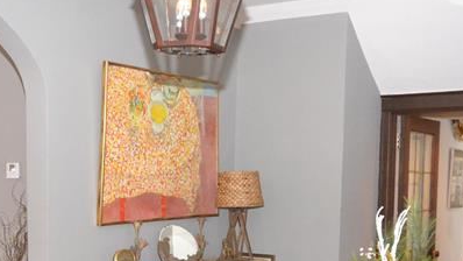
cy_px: 228
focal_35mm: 60
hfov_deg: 34.9
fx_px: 737
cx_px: 207
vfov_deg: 19.7
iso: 3200
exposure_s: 1/60
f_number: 4.8
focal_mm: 14
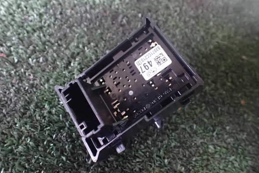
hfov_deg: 58.7
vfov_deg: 41.1
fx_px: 230
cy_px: 83
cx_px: 132
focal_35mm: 32
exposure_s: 1/30
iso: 1600
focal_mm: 5.4
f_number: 2.3
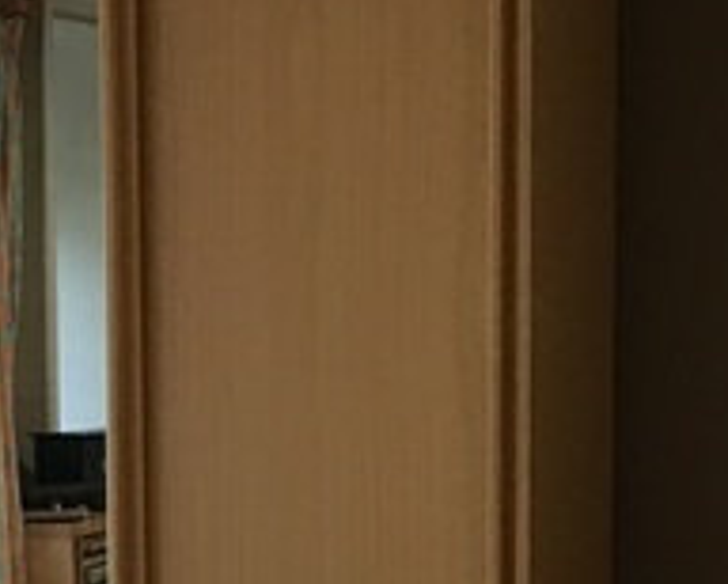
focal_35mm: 151
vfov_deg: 10.1
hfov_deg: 12.6
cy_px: 717
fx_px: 3257
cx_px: 27
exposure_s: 1/33
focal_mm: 4.15
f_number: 2.2
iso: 50
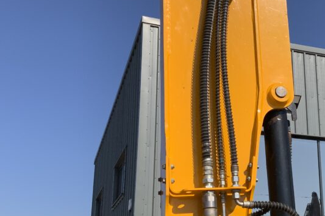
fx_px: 523
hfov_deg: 33.3
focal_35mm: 58
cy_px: 147
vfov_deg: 23.2
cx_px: 268
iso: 20
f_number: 1.8
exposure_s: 1/2538
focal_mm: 3
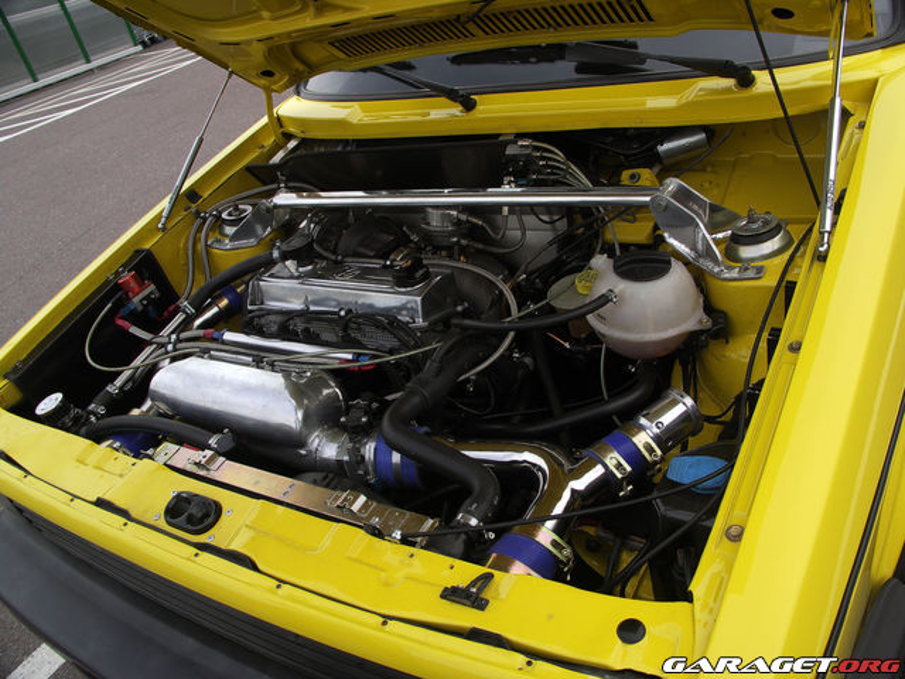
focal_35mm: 29
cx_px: 452
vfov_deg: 48.2
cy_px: 340
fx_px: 758
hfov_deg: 61.7
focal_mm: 7.6
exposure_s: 1/100
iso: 50
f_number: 3.5
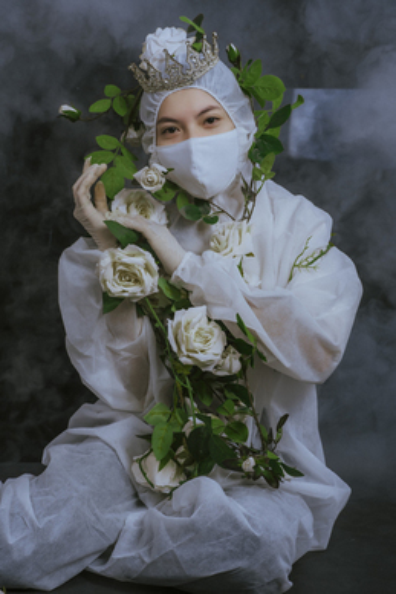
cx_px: 198
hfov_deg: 16.1
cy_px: 297
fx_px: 1401
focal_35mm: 85
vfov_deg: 23.9
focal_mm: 85
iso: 125
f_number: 7.1
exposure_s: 1/160
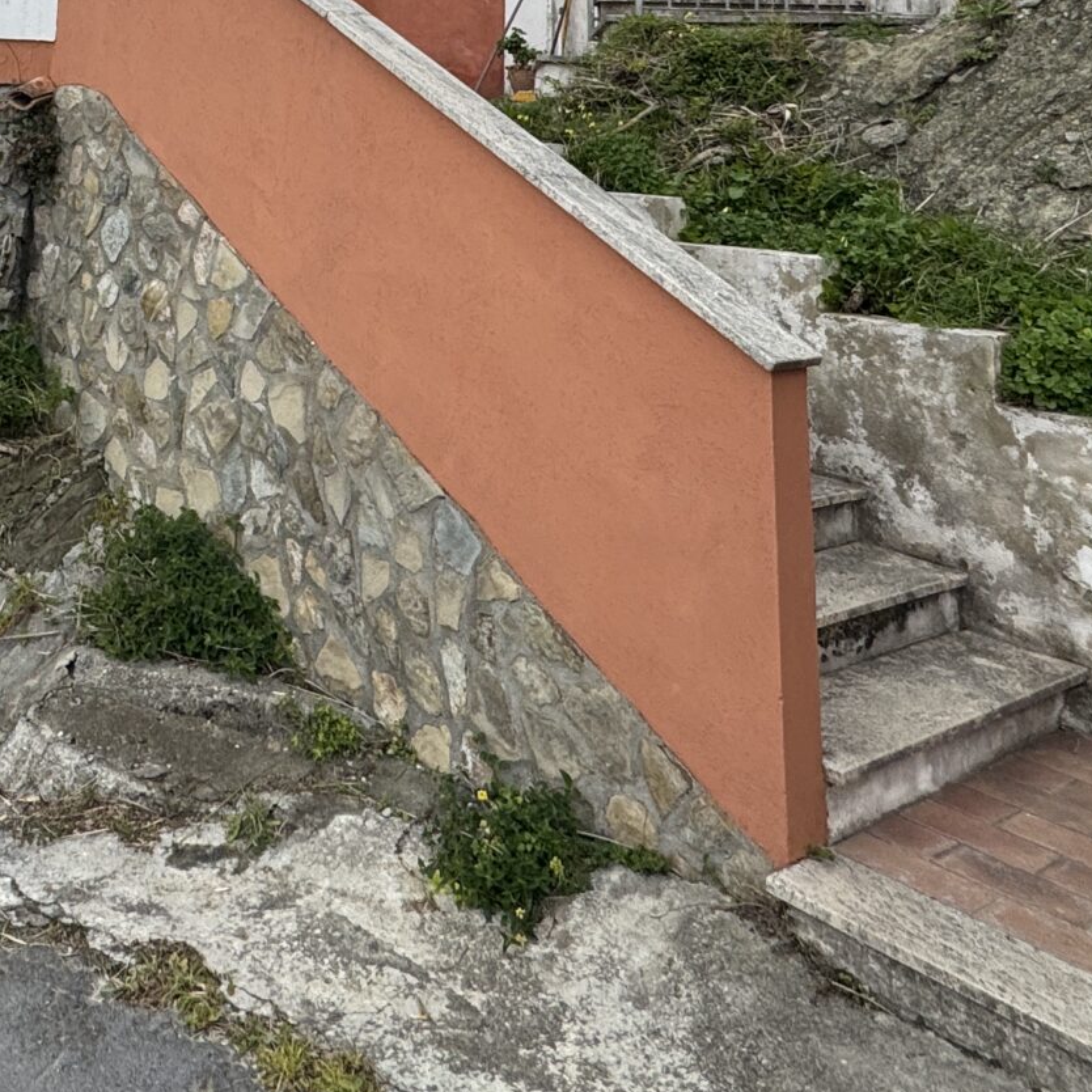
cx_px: 124
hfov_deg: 40.7
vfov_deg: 37.0
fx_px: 1356
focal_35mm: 38
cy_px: -107
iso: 50
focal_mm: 2.22
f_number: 2.2
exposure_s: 1/652
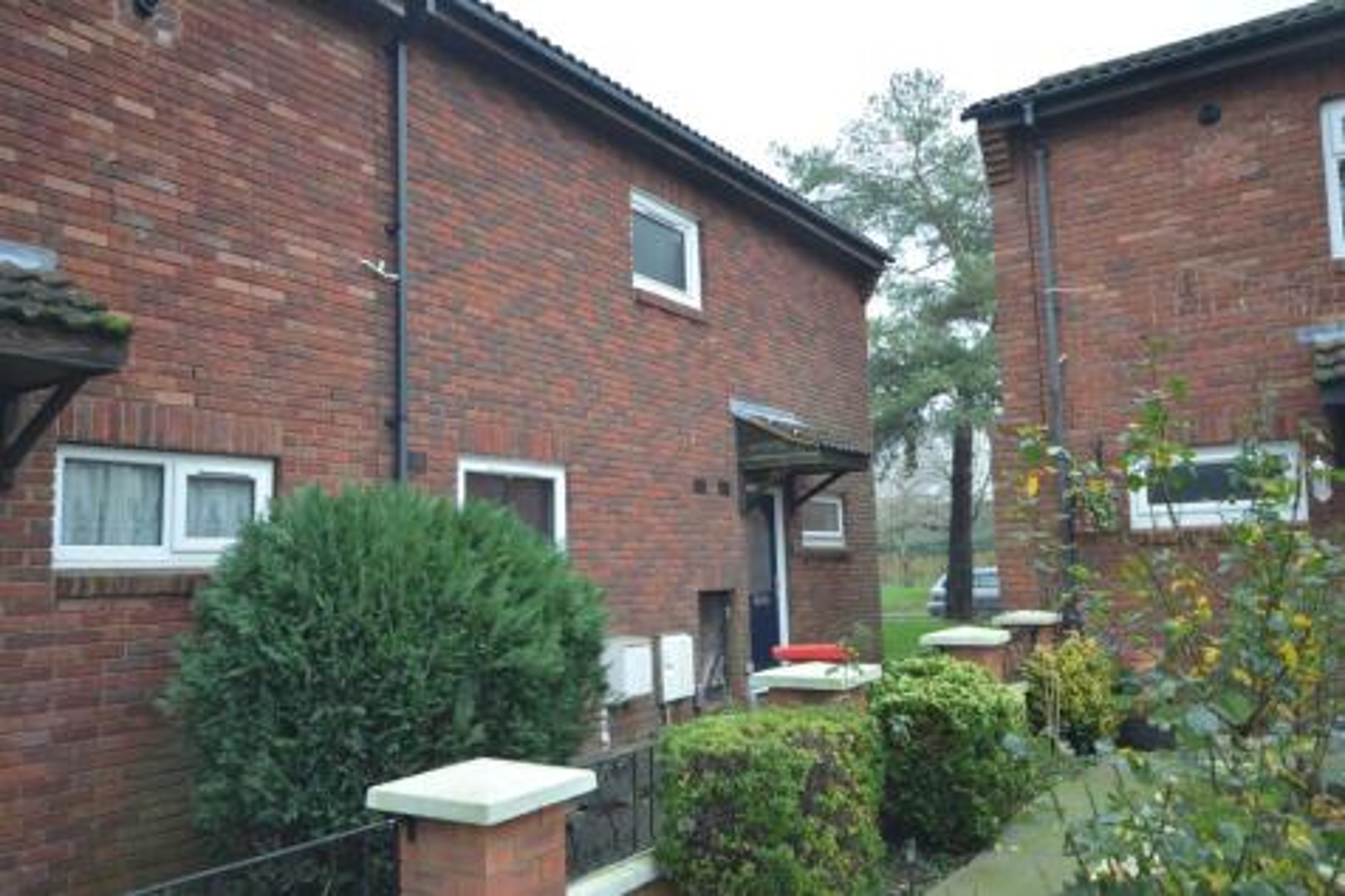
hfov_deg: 61.9
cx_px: 672
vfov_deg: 43.6
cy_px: 448
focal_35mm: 30
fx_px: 1120
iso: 400
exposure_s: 1/60
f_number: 5.6
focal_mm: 20
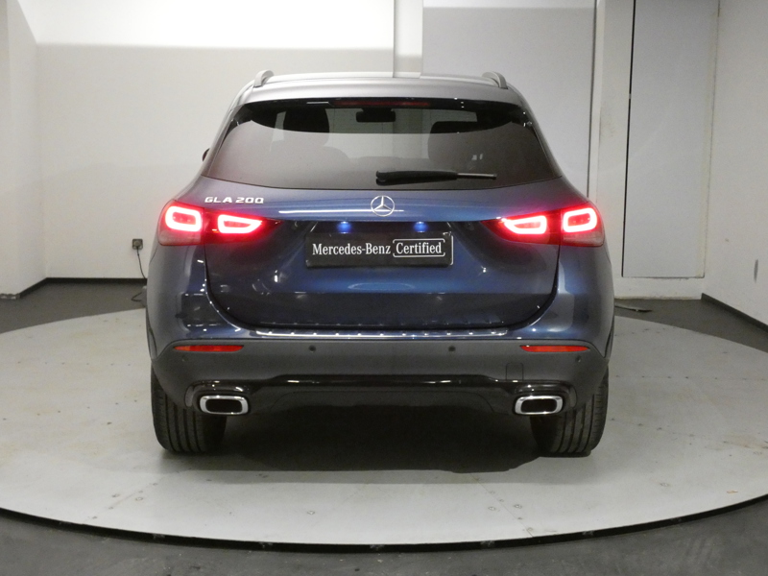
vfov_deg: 30.3
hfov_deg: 39.7
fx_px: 1065
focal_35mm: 48
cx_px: 384
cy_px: 288
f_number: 3.8
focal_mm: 8.6
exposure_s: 1/60
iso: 1600
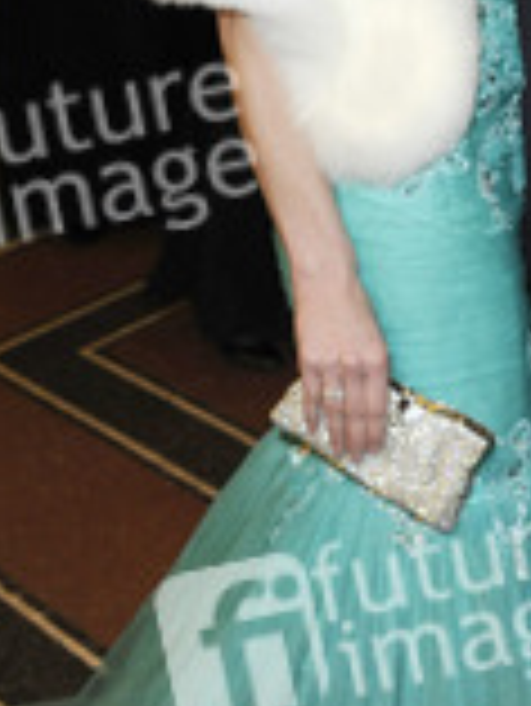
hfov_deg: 17.4
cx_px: 518
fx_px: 1695
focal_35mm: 83
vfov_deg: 22.3
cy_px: -54
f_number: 5.6
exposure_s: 1/50
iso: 2000
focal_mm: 34
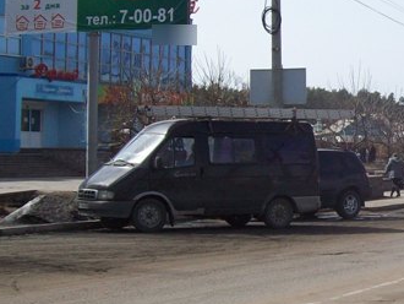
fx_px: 1273
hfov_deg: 17.5
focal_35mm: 109
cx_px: 431
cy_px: 146
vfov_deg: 13.6
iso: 80
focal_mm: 7.6
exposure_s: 1/508
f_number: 5.4
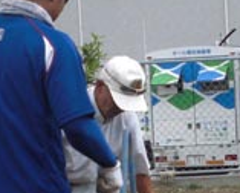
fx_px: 1074
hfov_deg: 12.7
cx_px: 136
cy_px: 179
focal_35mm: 151
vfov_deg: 10.2
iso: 64
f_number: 3.1
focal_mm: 6.3
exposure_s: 1/320
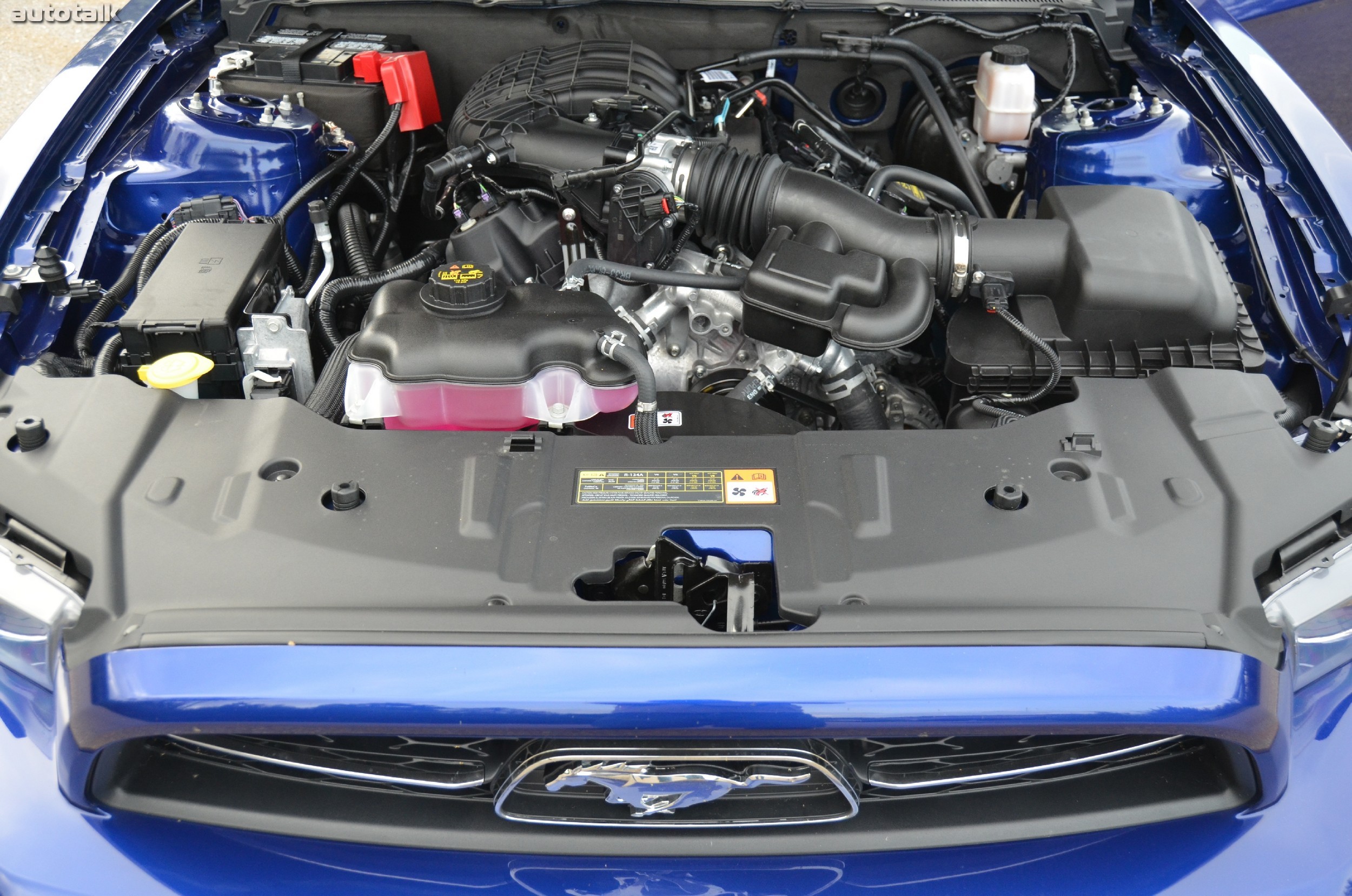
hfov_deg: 53.2
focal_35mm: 36
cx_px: 676
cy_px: 448
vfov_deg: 36.7
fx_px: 1349
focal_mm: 24
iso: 1000
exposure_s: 1/500
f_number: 3.8
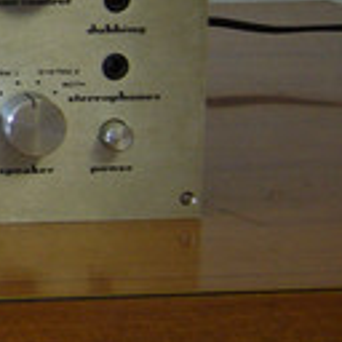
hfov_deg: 12.9
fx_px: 1353
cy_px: -17
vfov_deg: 14.1
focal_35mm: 121
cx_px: -294
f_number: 2.8
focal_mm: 5.8
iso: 100
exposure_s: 1/20
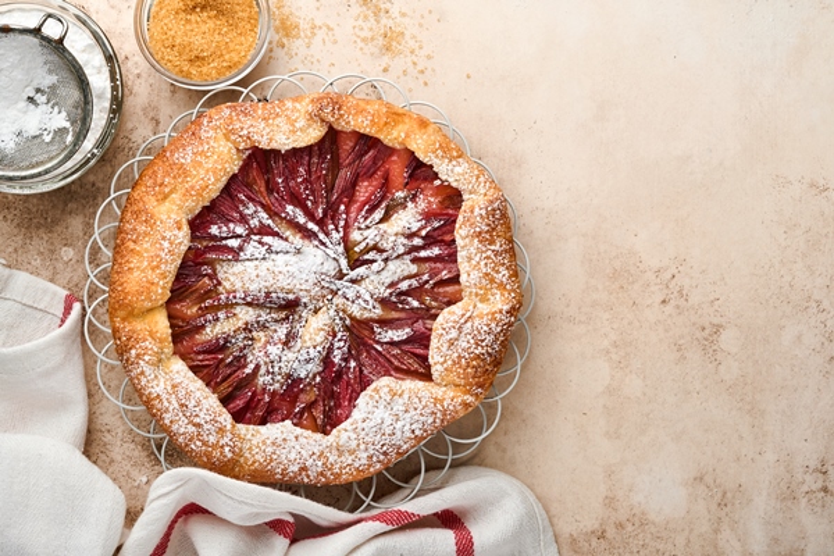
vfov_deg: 15.2
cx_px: 417
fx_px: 2085
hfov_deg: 22.6
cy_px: 278
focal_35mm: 90
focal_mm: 60
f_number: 11
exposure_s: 1/160
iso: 160
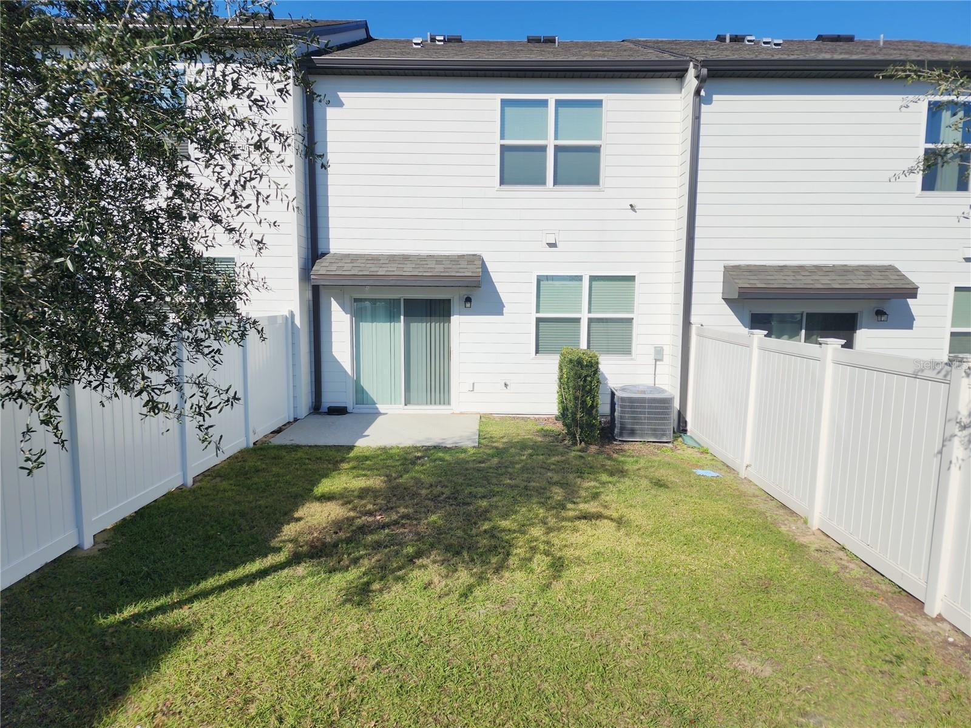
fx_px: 645
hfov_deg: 73.9
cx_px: 486
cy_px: 364
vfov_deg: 58.9
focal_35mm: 23
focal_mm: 6.4
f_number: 1.8
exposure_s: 1/2500
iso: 12
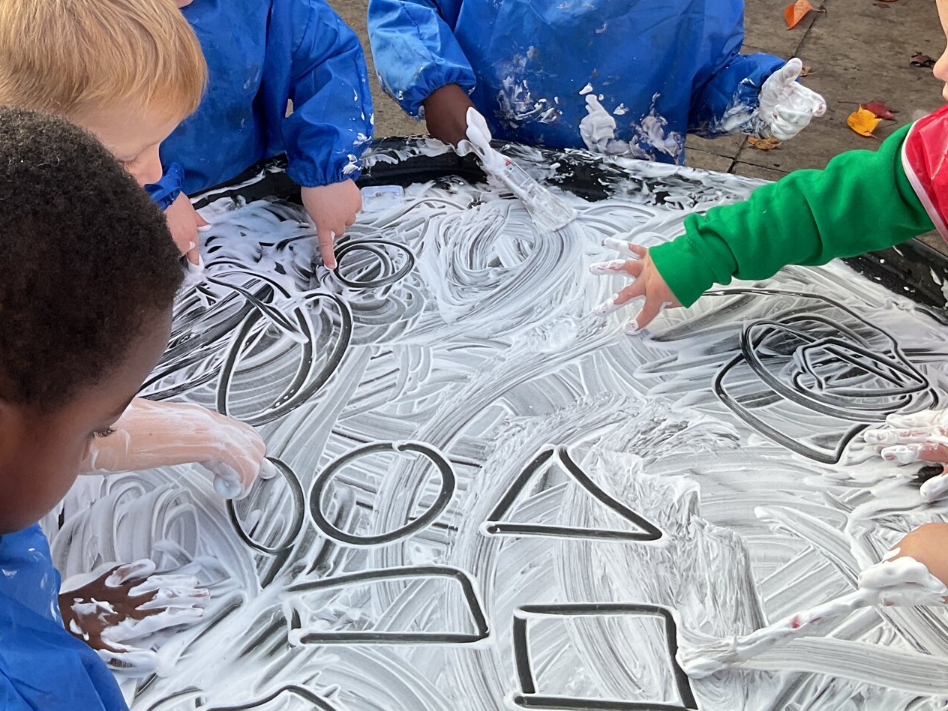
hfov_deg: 40.4
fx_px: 1287
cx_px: 417
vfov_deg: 30.3
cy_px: 160
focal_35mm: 47
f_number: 1.8
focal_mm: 3
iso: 16
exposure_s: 1/149
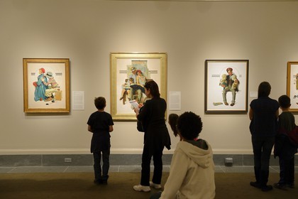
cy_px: 100
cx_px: 149
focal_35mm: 42
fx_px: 348
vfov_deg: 31.9
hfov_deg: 46.4
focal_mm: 42
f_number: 3.2
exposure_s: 1/50
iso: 1600
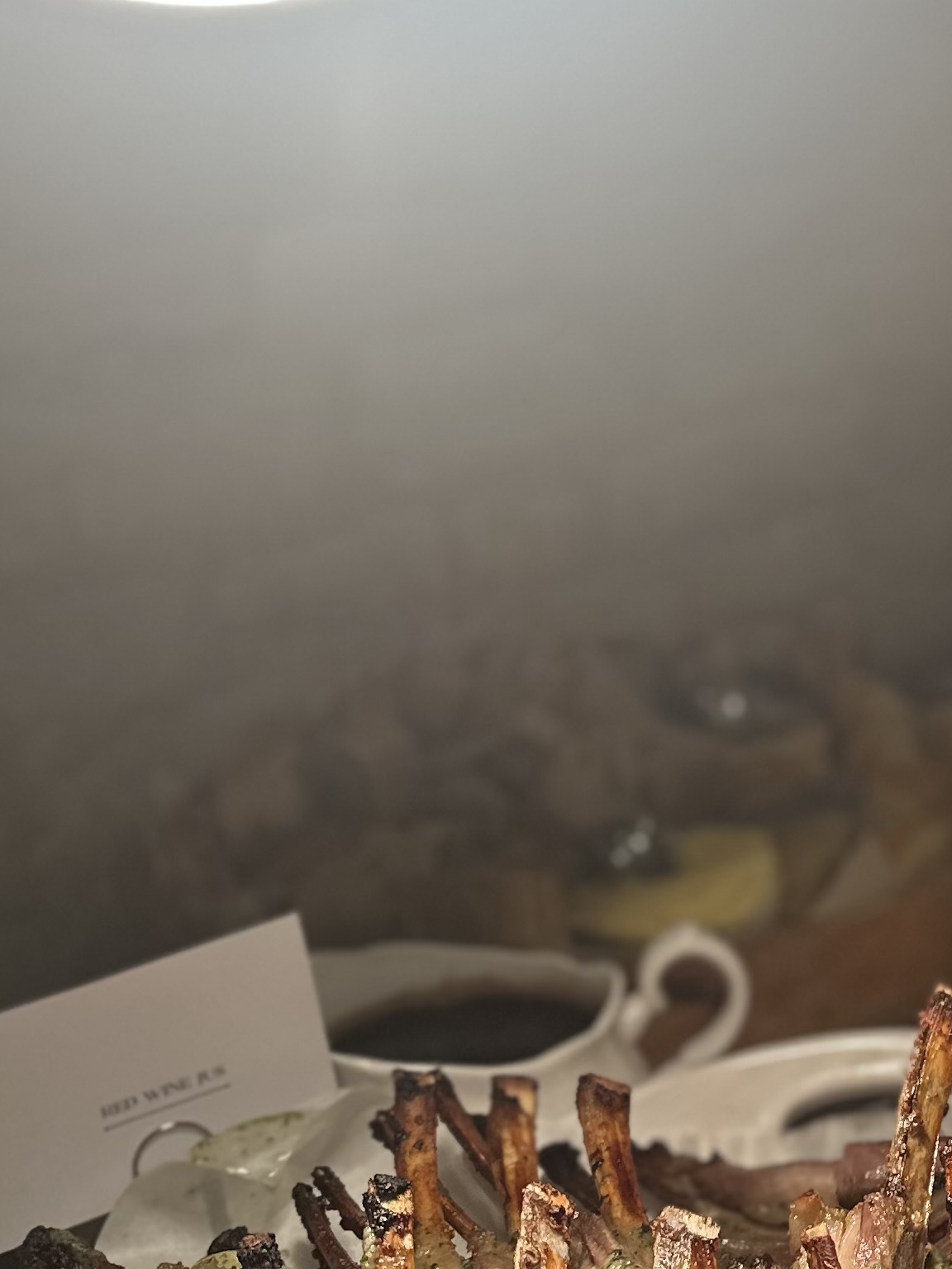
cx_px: 1204
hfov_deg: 21.3
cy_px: 611
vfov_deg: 30.7
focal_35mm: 63
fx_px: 2310
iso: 64
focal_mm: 6.86
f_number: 1.78
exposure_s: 1/100
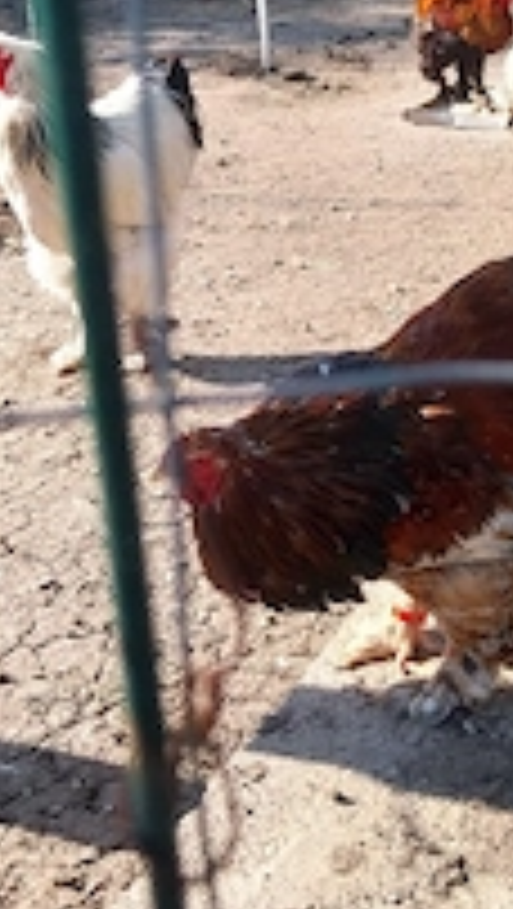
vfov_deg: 37.0
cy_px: 342
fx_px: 1351
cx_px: 446
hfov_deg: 21.1
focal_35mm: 56
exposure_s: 1/417
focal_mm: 4
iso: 25
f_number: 1.8
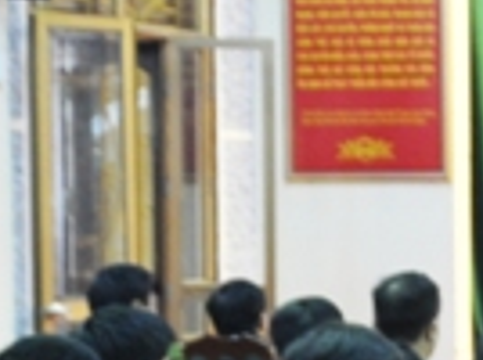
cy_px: 196
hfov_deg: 8.5
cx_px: 1262
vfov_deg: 7.2
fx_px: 2883
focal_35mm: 207
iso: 640
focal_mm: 24
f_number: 3.8
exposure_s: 1/15
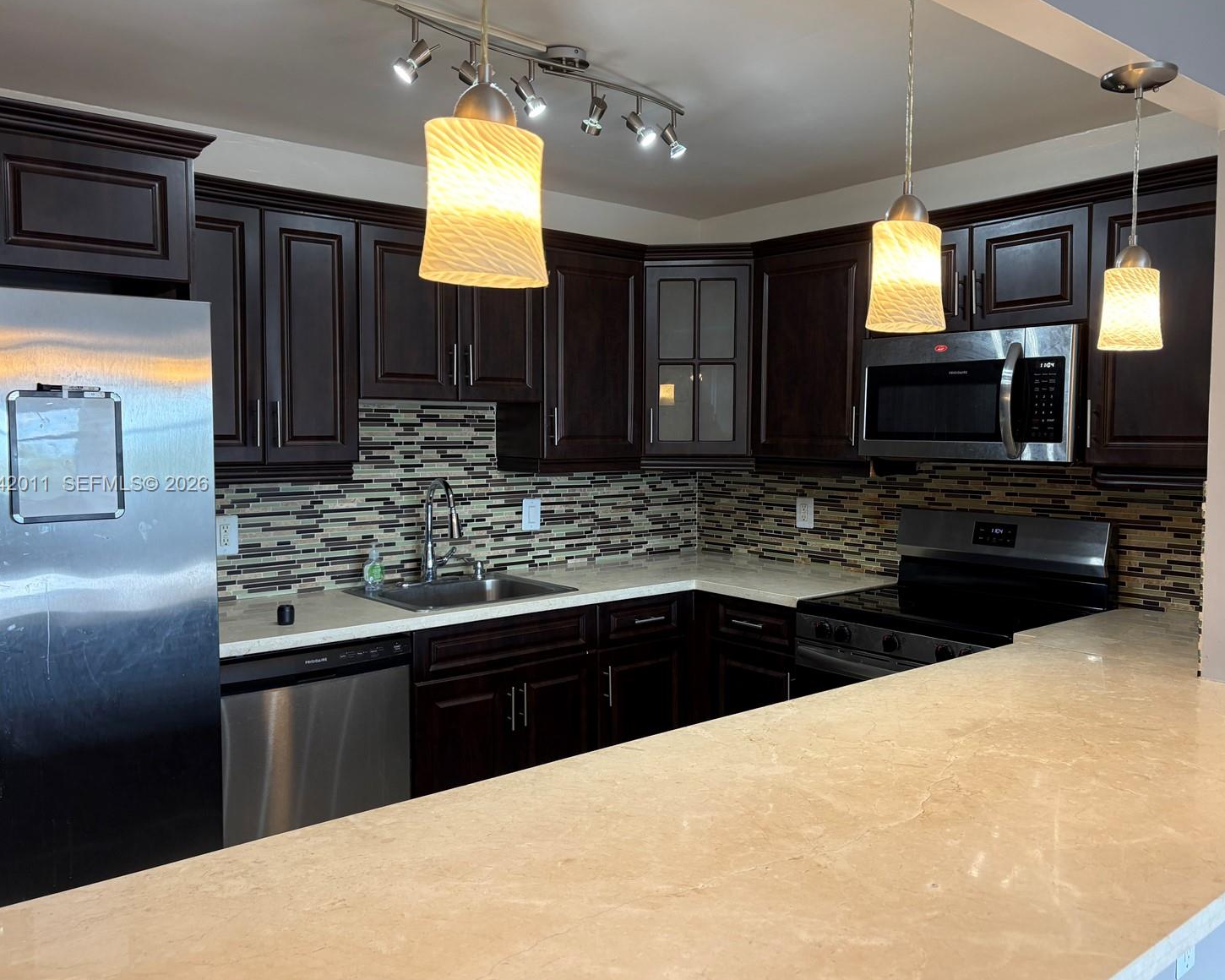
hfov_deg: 62.2
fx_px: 1015
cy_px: 485
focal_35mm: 28
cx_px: 621
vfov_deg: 51.5
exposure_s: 1/60
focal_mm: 5.96
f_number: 1.6
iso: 80
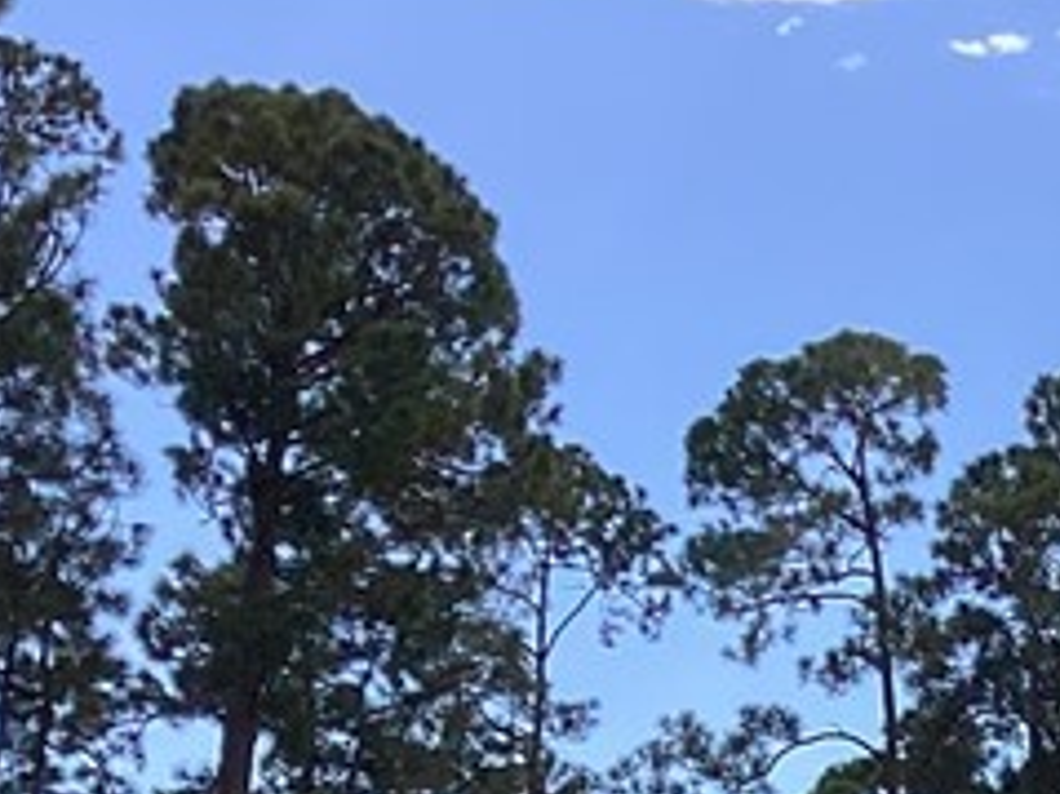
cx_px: 1889
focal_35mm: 133
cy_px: 1668
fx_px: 4071
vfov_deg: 10.2
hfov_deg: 13.4
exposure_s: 1/1508
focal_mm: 3.3
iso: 25
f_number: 2.4
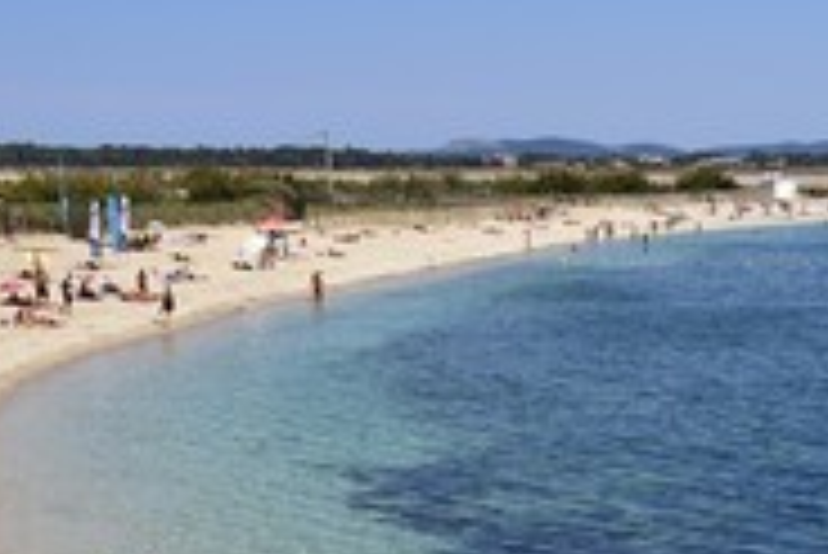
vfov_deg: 13.0
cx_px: 605
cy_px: 491
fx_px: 2417
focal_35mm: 105
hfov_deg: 19.3
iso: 200
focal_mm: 46
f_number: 9
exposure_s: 1/1000
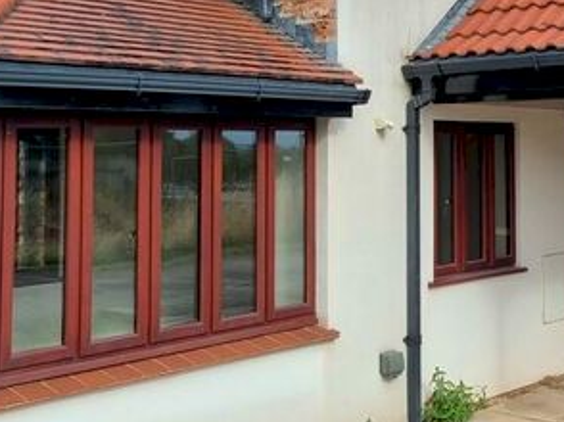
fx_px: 1009
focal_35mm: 62
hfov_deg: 31.1
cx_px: 338
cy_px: 101
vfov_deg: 23.4
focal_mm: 5.4
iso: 50
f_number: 1.8
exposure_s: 1/878
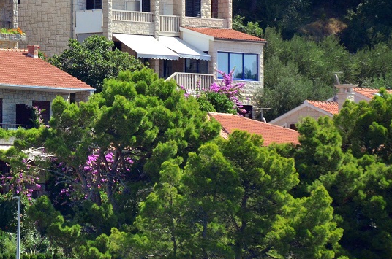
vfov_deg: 1.6
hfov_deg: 2.5
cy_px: 46
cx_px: 60
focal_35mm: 840
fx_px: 9128
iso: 2000
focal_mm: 300
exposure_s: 1/5000
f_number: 5.6
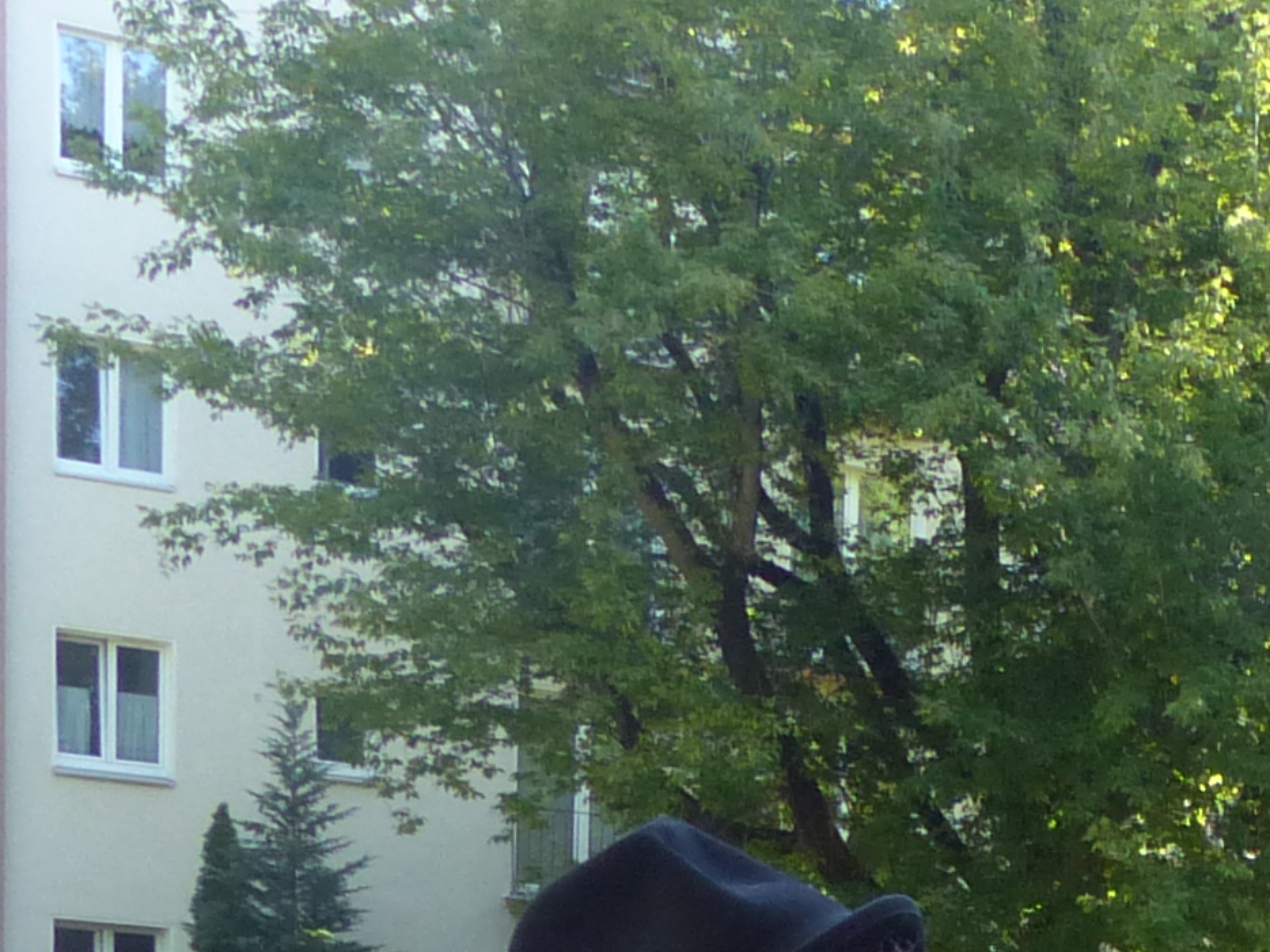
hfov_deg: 17.2
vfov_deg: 12.4
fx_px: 3925
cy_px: 1806
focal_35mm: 107
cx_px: 1664
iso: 200
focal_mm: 4.5
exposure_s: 1/125
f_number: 3.5
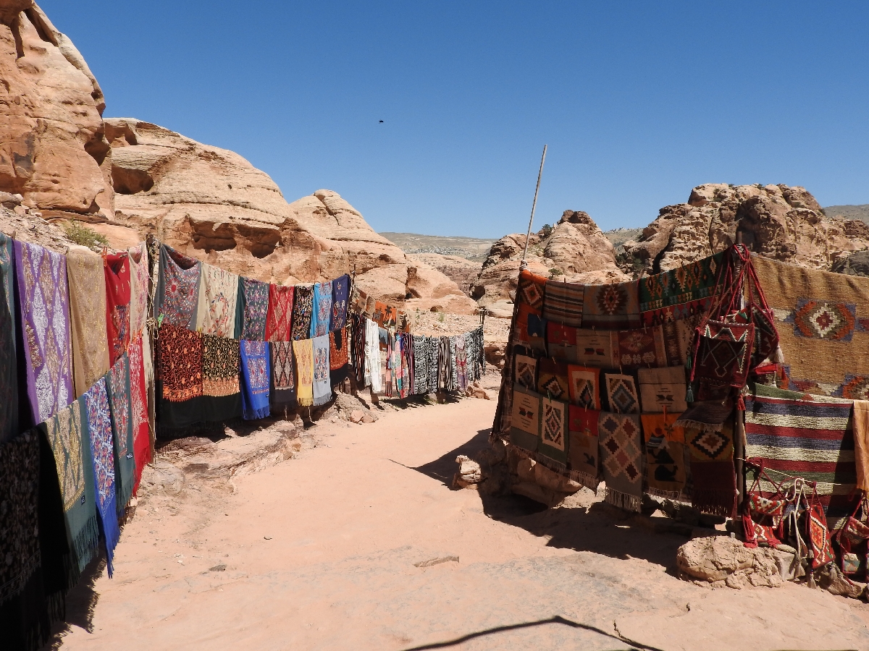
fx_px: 753
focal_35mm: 30
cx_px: 434
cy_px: 326
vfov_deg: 46.8
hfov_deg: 60.0
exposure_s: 1/1600
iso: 100
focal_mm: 5.4
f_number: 4
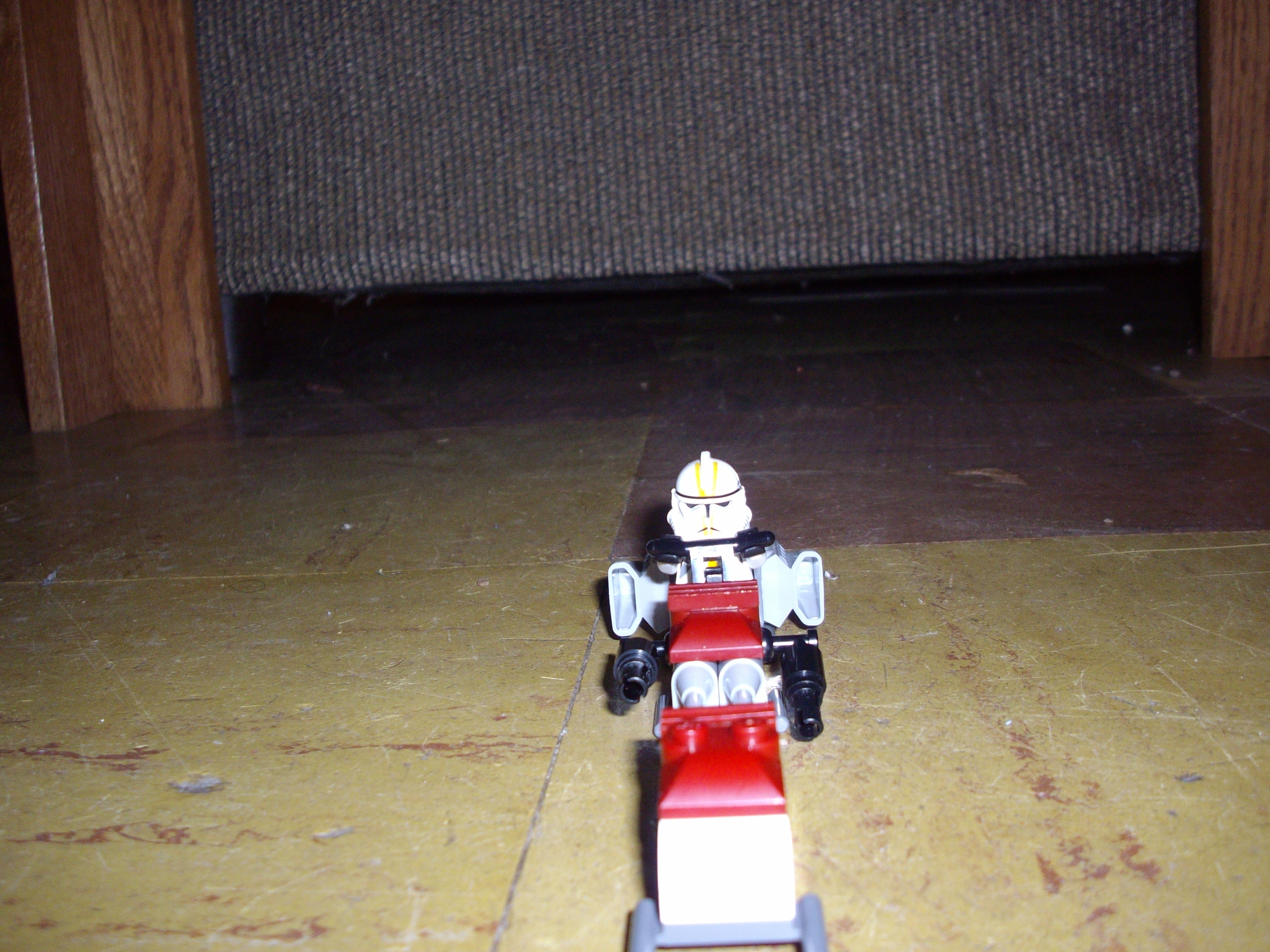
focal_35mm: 37
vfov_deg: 38.7
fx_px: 1357
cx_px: 635
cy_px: 476
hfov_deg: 50.1
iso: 160
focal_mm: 6.2
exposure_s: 1/50
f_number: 2.8
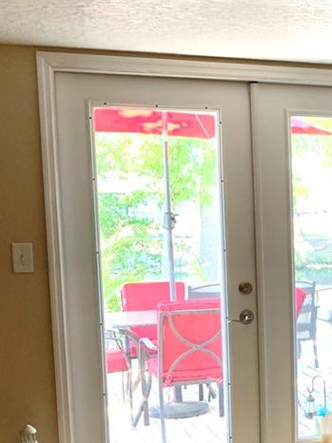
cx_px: 398
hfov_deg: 20.5
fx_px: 858
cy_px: 330
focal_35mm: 67
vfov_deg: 28.6
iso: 100
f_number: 1.8
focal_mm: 4.25
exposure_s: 1/60
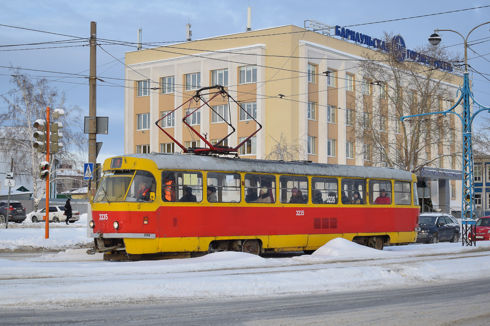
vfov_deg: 25.1
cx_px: 245
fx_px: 735
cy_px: 163
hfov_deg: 36.9
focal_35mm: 54
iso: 400
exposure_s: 1/800
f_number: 5
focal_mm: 36
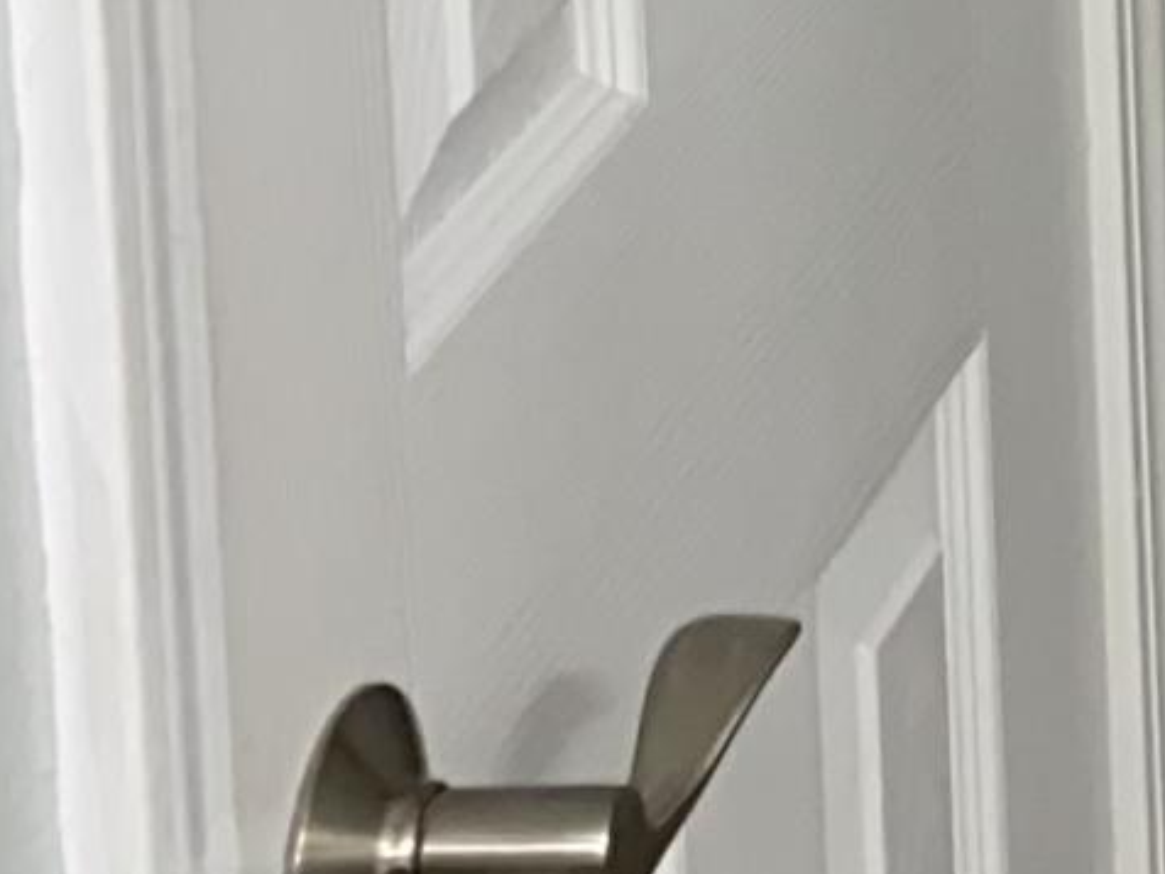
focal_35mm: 164
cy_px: -1251
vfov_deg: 8.3
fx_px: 5519
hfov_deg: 10.0
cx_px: 3135
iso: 32
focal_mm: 4.25
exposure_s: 1/28
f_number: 1.8
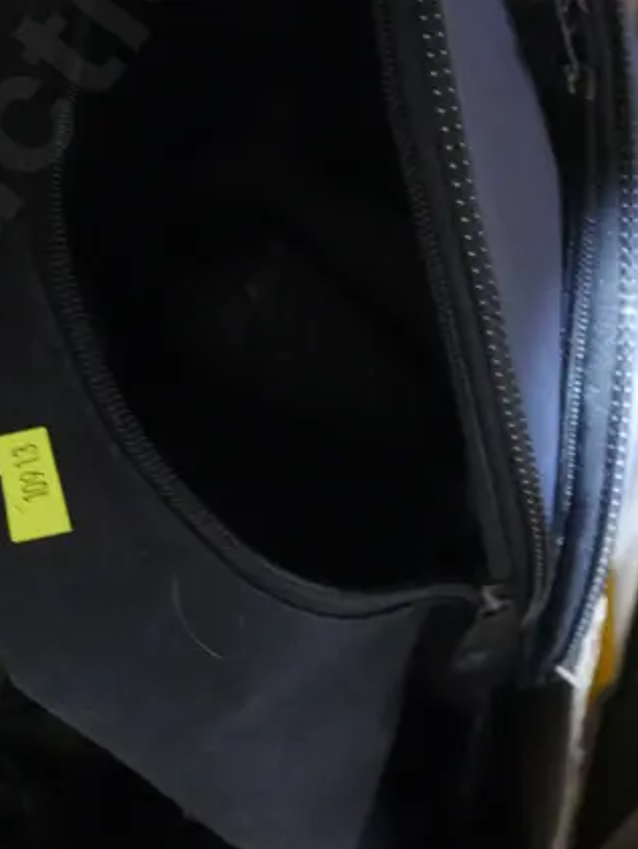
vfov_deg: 19.1
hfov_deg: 14.3
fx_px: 2504
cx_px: -27
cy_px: 191
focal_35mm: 102
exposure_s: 1/30
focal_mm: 21
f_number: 4.6
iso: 3200
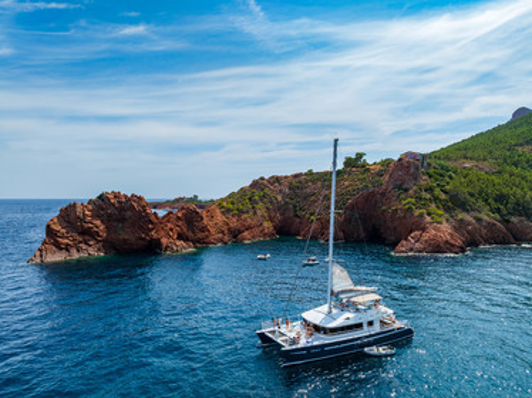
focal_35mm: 24
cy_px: 199
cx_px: 266
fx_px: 369
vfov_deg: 56.8
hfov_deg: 71.6
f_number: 11
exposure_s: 1/200
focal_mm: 12.3
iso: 100
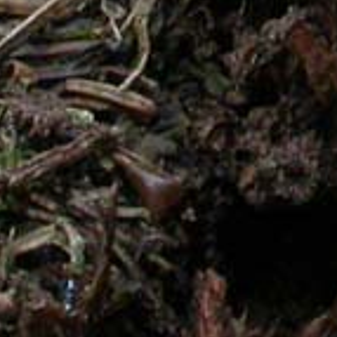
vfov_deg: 3.0
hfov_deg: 3.0
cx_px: 502
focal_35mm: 578
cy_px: -401
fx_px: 6366
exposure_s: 1/8
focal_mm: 22.9
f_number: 8.5
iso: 200
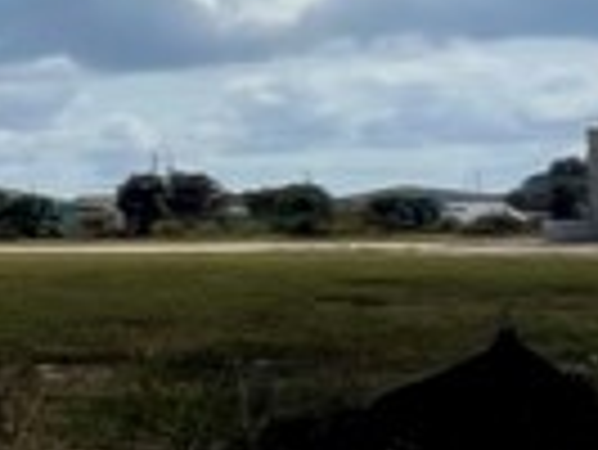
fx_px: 1729
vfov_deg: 14.8
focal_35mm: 100
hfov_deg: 8.7
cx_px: -1664
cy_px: 171
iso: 32
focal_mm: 1.57
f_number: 1.8
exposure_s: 1/3774
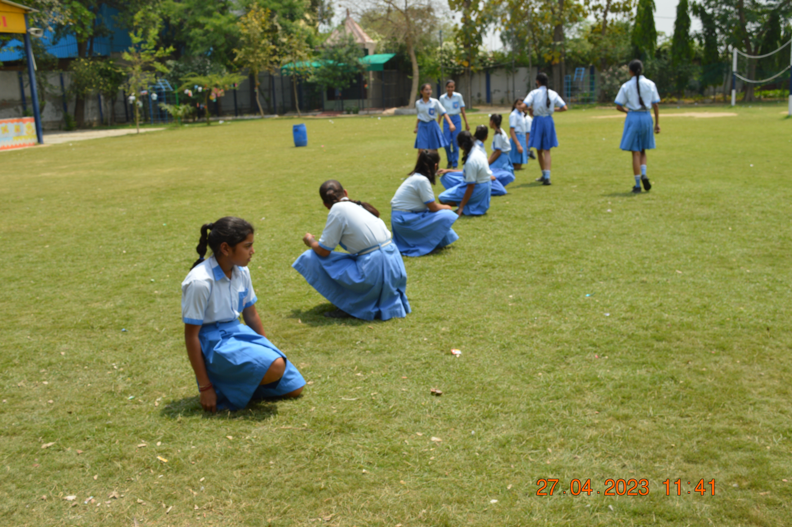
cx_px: 396
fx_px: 758
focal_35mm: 34
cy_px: 264
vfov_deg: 38.3
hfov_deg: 55.1
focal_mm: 23
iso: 100
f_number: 8
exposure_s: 1/250
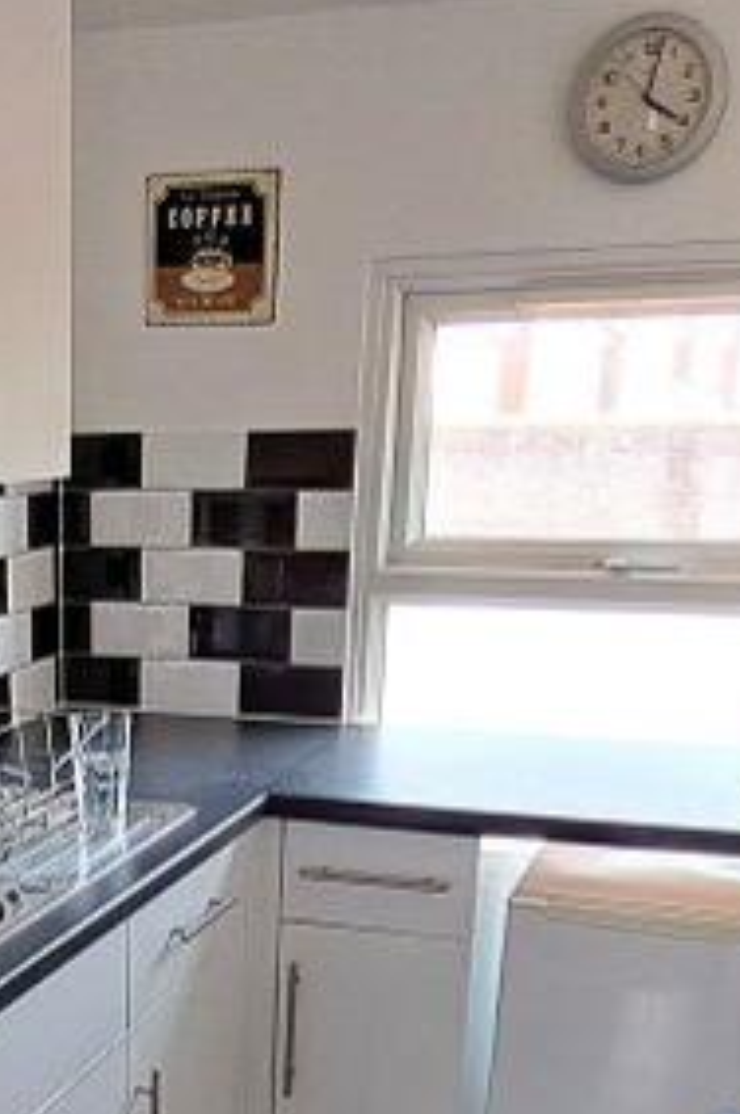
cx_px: 43
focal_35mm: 49
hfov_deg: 26.3
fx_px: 1514
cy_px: 1023
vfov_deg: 37.5
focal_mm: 1.74
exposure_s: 1/50
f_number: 2.2
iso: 80
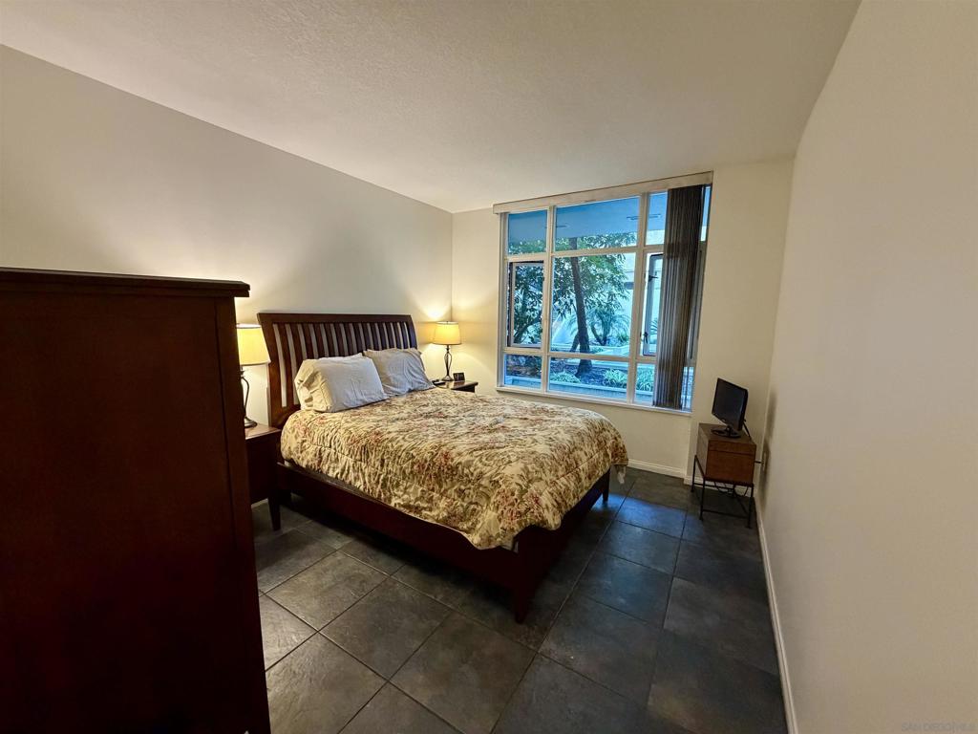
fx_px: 396
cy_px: 367
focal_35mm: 14
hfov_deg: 102.1
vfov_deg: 85.7
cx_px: 489
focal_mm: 2.22
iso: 640
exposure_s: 1/60
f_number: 2.2
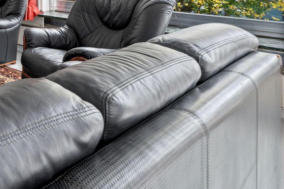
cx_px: -110
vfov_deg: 29.1
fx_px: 308
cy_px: -43
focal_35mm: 39
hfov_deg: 32.3
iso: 250
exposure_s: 1/1.25
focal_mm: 14
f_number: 11
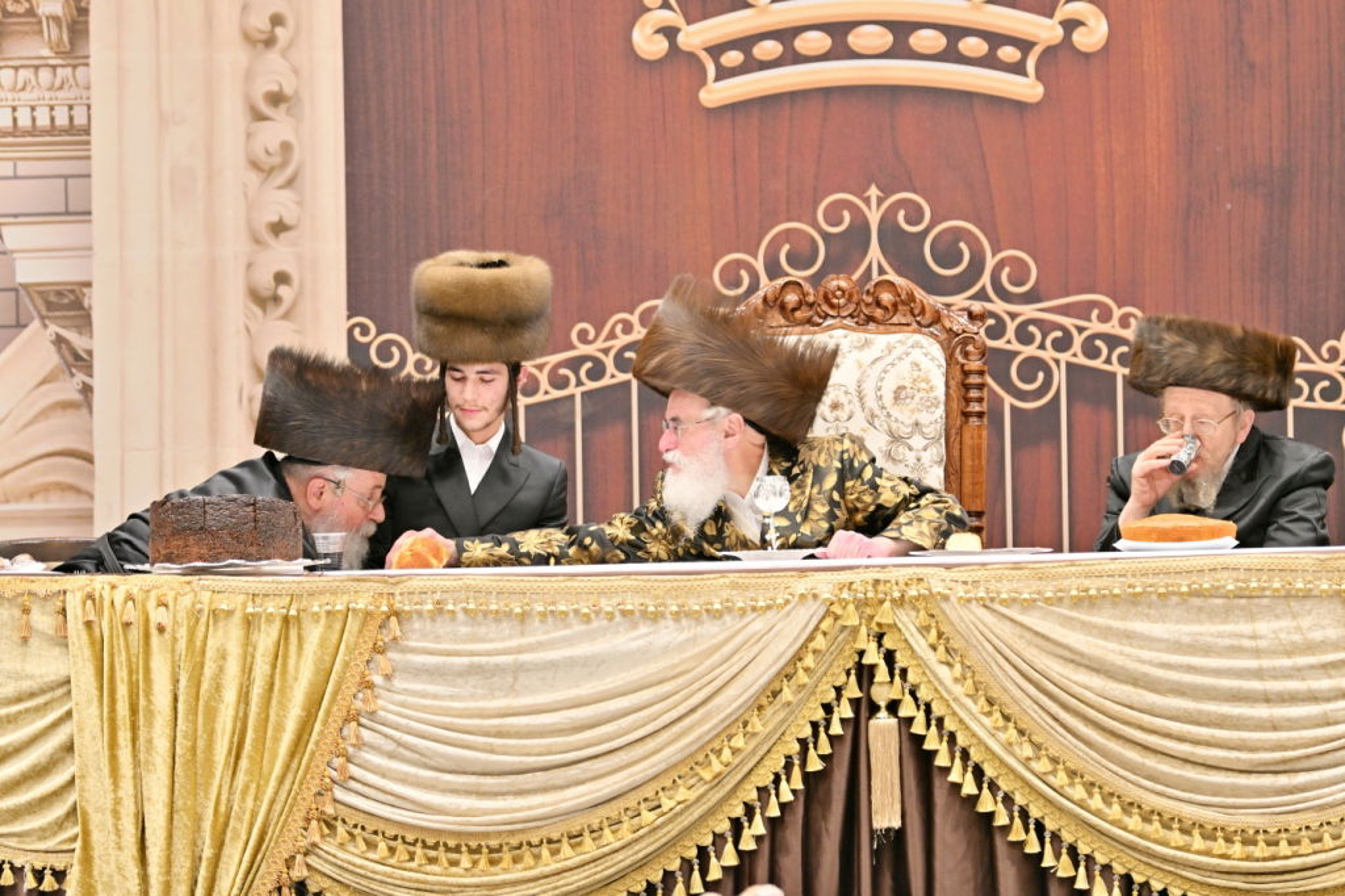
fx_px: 6984
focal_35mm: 187
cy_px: 448
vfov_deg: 7.3
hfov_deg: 11.0
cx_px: 672
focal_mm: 125
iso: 200
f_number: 2.8
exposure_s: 1/200
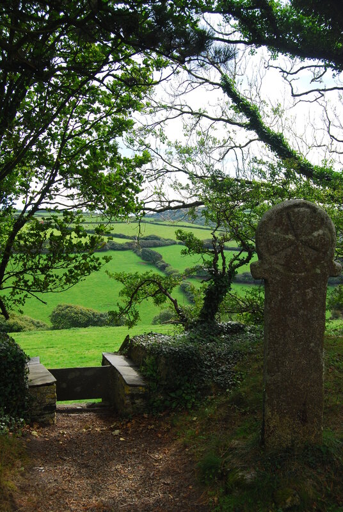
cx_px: 172
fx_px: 491
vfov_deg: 55.0
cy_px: 256
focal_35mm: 34
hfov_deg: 38.5
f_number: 6.3
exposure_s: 1/160
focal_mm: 23
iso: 320
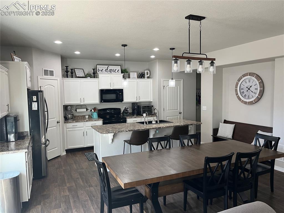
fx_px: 213
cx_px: 142
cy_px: 106
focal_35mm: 26
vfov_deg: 53.0
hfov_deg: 67.3
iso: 80
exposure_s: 1/60
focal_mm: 5.1
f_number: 1.6
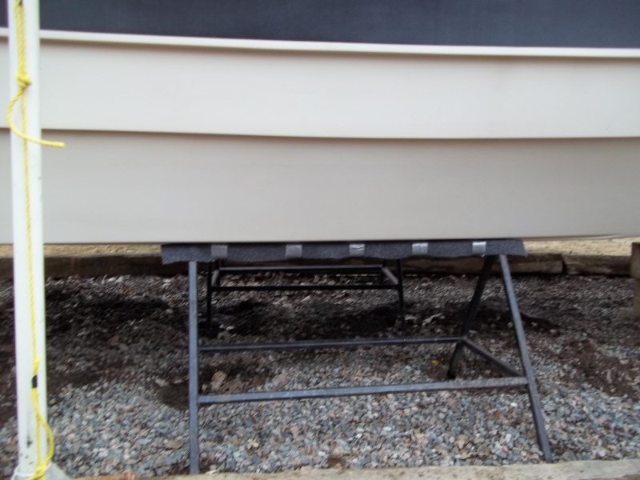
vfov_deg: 44.2
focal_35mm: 32
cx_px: 320
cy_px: 240
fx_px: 592
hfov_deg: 56.8
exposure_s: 1/50
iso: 64
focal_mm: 5.7
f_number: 2.9
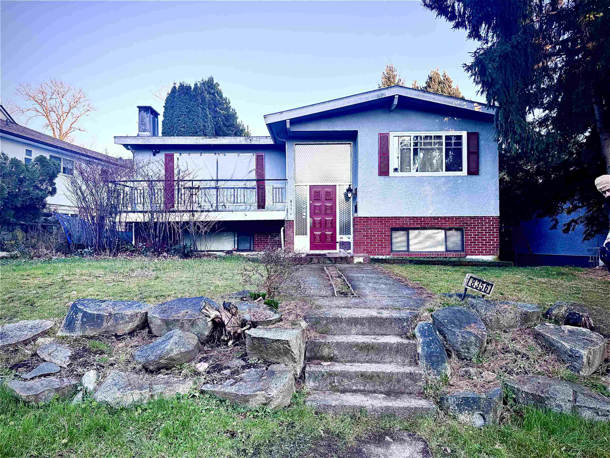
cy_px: 229
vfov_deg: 56.8
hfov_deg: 71.6
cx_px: 305
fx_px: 423
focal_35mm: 24
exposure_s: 1/173
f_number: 1.78
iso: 80
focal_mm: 6.76
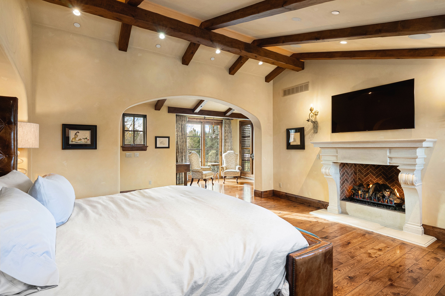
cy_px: 148
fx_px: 210
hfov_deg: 93.3
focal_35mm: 17
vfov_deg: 70.4
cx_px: 222
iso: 640
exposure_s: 1/8
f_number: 9
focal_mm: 17
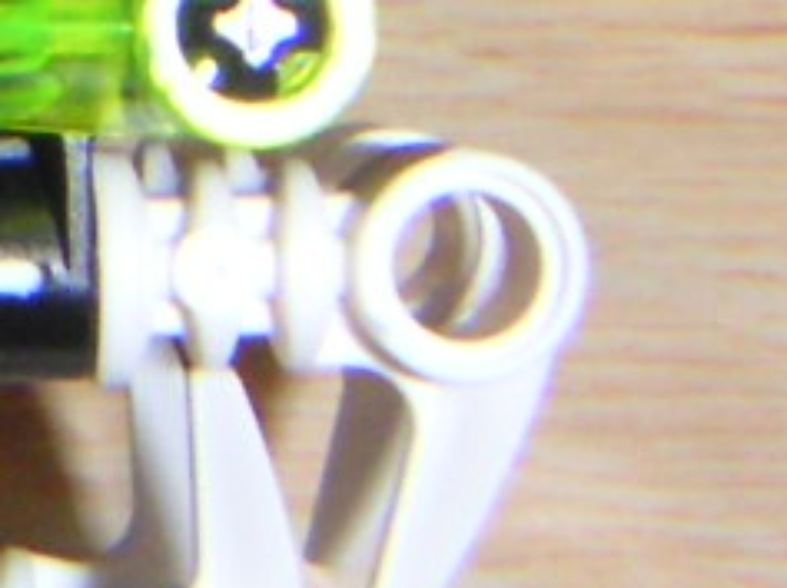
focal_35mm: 211
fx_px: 4790
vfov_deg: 7.0
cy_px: 159
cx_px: -1009
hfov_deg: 8.7
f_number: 6.7
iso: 200
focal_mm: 5.1
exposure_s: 1/45
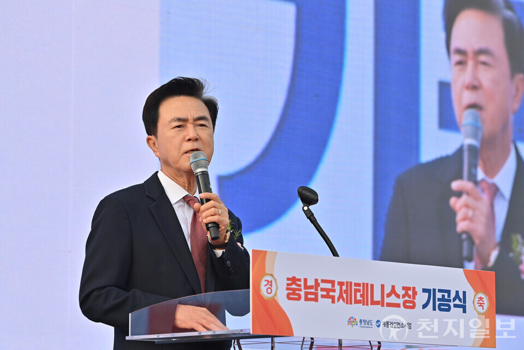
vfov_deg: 8.6
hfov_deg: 12.8
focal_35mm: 160
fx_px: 2329
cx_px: 262
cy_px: 175
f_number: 5.6
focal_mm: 160
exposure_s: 1/320
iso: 100
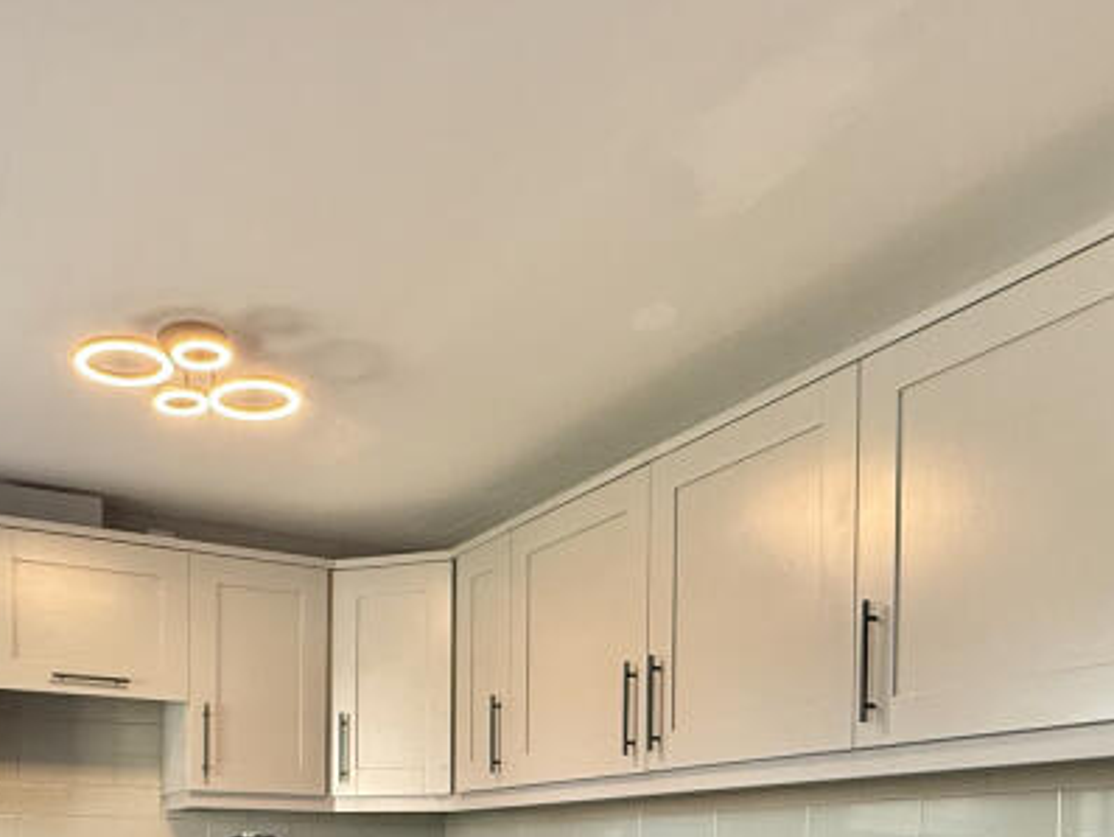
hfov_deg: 50.5
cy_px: 890
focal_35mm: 36
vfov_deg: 34.9
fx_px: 1159
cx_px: 381
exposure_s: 1/100
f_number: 2.2
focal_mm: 2.22
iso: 250
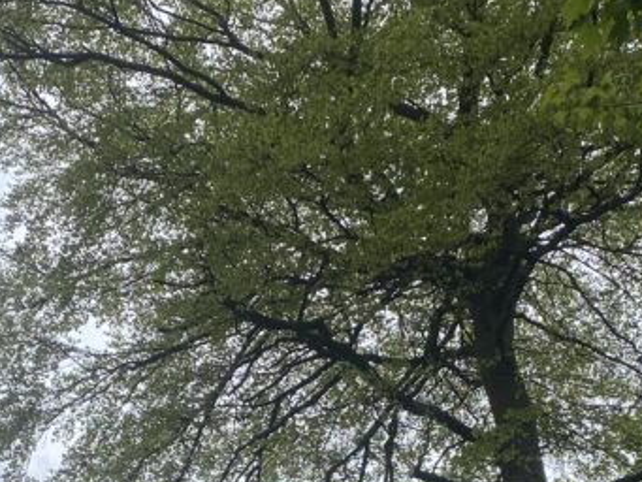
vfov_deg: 18.4
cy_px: 474
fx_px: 1447
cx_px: 299
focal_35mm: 78
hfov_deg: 25.0
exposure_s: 1/2513
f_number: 1.8
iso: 32
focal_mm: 4.25
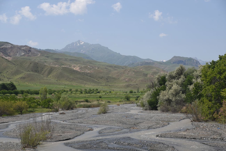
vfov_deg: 24.2
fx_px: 352
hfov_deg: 35.6
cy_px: 76
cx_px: 113
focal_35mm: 56
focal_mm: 56
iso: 125
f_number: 8
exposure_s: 1/500
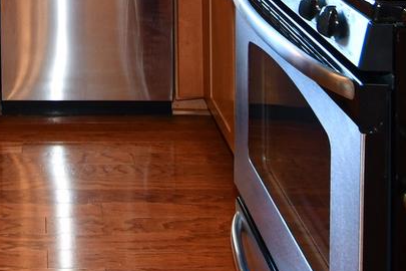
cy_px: -132
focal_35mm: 64
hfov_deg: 30.0
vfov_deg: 18.8
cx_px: 39
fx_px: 722
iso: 320
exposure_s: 1/60
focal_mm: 12
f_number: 4
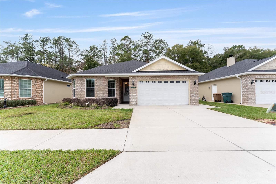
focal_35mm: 14
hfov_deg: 104.3
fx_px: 107
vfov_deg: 81.2
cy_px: 92
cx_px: 138
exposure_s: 1/125
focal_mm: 14
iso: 400
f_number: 7.1
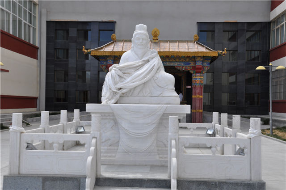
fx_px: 333
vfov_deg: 31.8
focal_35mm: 42
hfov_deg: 46.5
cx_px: 143
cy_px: 95
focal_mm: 28
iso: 200
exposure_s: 1/320
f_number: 9
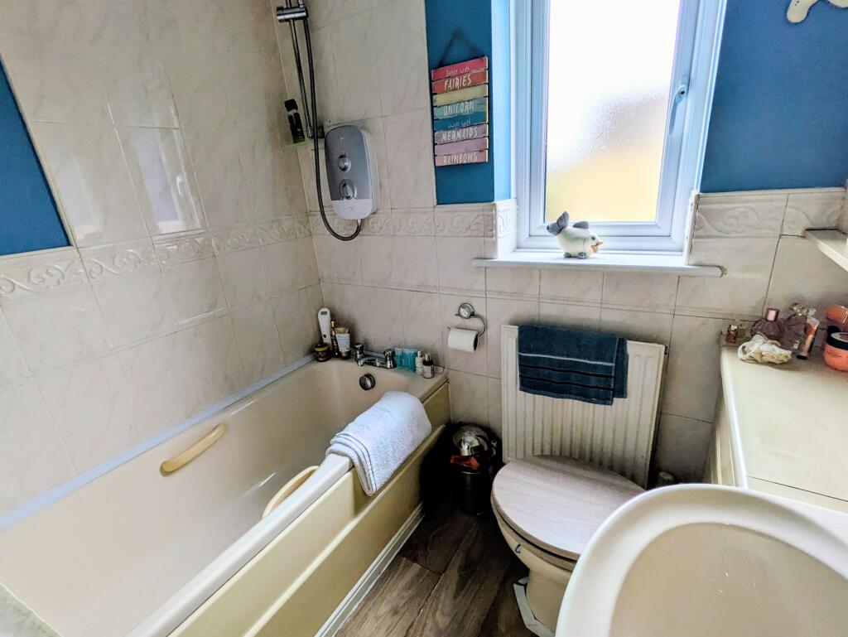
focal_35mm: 14
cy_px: 318
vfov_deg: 85.7
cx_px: 424
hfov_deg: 102.0
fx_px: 343
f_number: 2.2
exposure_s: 1/33.3
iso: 52
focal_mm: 1.83
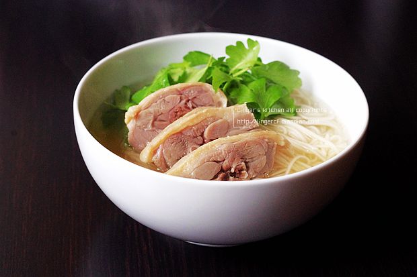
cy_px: 138
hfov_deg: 27.0
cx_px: 208
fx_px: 868
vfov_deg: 18.2
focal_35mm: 75
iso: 1600
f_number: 5.6
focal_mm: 50
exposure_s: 1/500
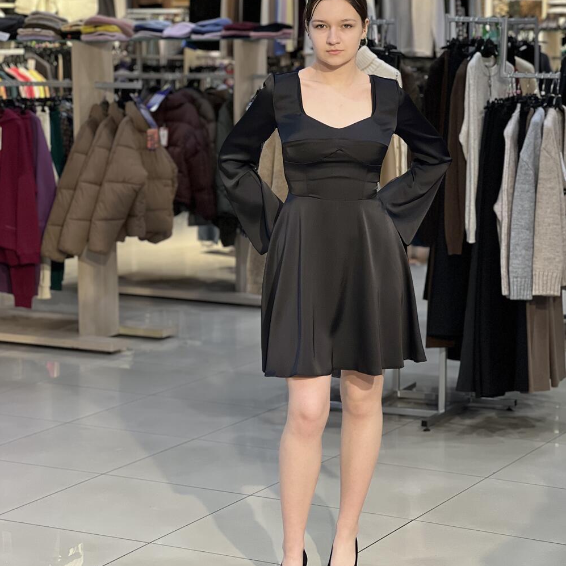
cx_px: 283
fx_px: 1683
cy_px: 281
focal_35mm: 91
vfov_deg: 19.1
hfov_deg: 19.1
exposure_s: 1/50
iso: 125
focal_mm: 9
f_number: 2.8
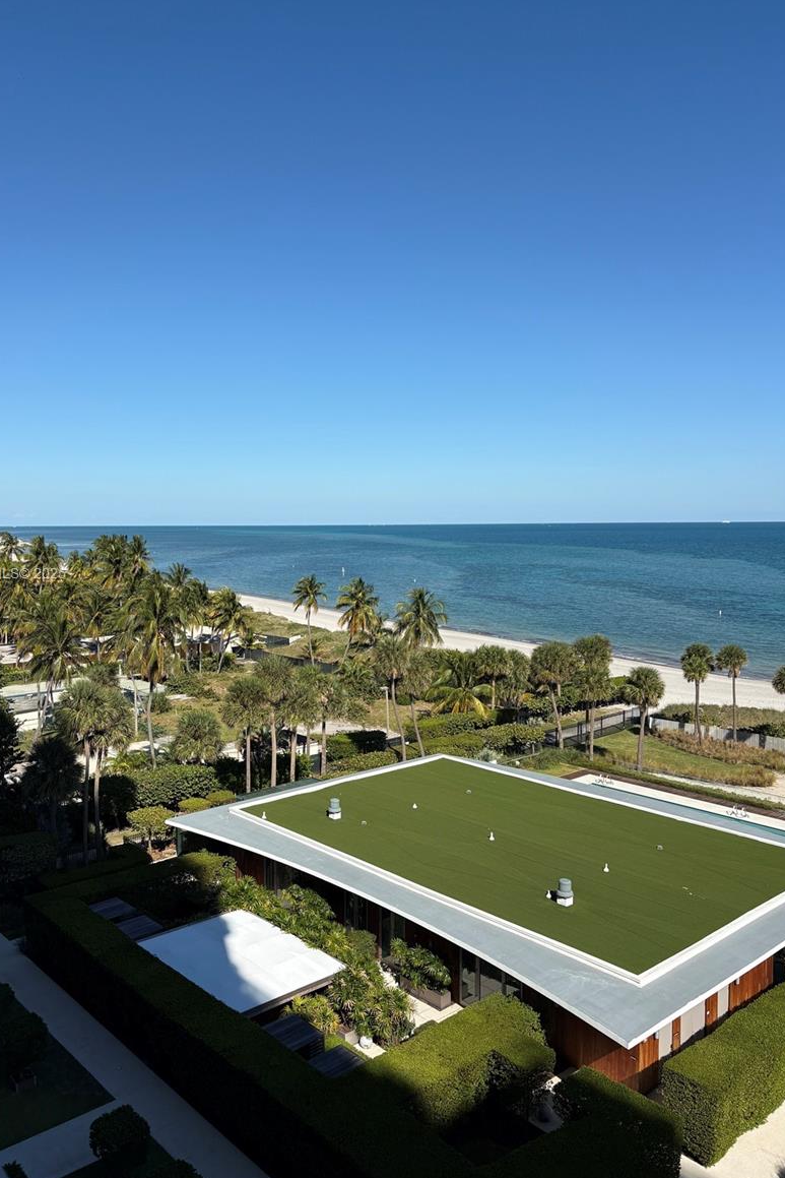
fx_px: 915
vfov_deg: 65.5
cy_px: 575
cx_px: 335
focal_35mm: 28
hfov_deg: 46.3
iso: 50
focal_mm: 5.96
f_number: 1.6
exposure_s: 1/4950
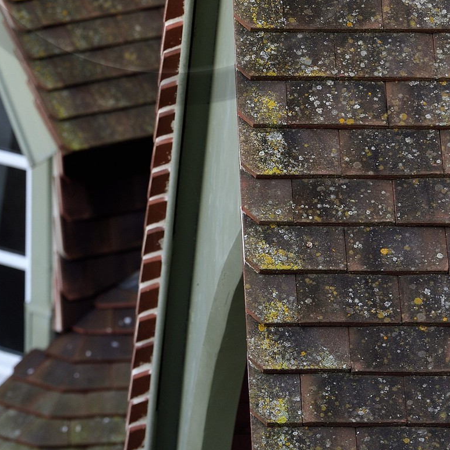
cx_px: 169
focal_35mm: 396
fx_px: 5824
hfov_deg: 4.4
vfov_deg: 4.4
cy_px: -168
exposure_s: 1/100
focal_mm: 150
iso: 200
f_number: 5.6
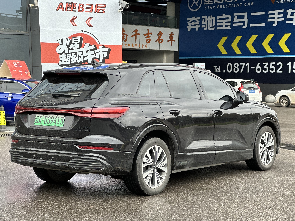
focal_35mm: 77
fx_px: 656
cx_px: 148
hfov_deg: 25.3
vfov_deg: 19.1
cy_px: 110
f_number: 2.8
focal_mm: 9
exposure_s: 1/121
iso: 50
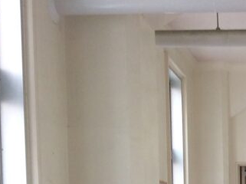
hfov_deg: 18.0
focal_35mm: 102
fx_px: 724
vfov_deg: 13.7
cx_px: 321
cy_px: 263
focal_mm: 3.3
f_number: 2.4
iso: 32
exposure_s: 1/30
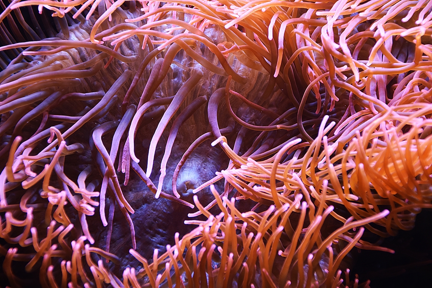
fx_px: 1350
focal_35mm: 112
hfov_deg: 18.2
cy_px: 144
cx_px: 216
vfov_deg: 12.2
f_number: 5
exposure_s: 1/60
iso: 640
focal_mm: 75
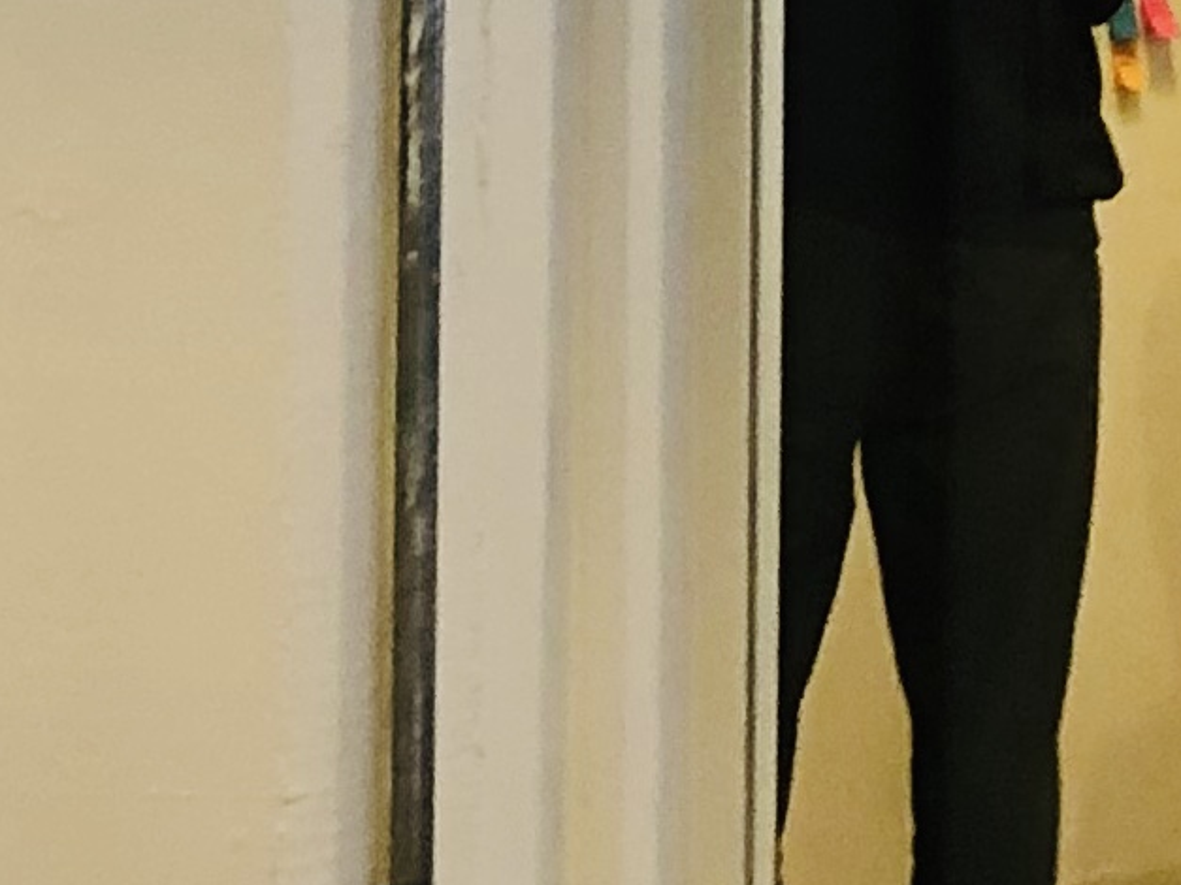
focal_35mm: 180
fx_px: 6140
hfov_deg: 10.2
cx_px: -1183
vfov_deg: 8.1
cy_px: -441
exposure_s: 1/17
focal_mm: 4
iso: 64
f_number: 1.8
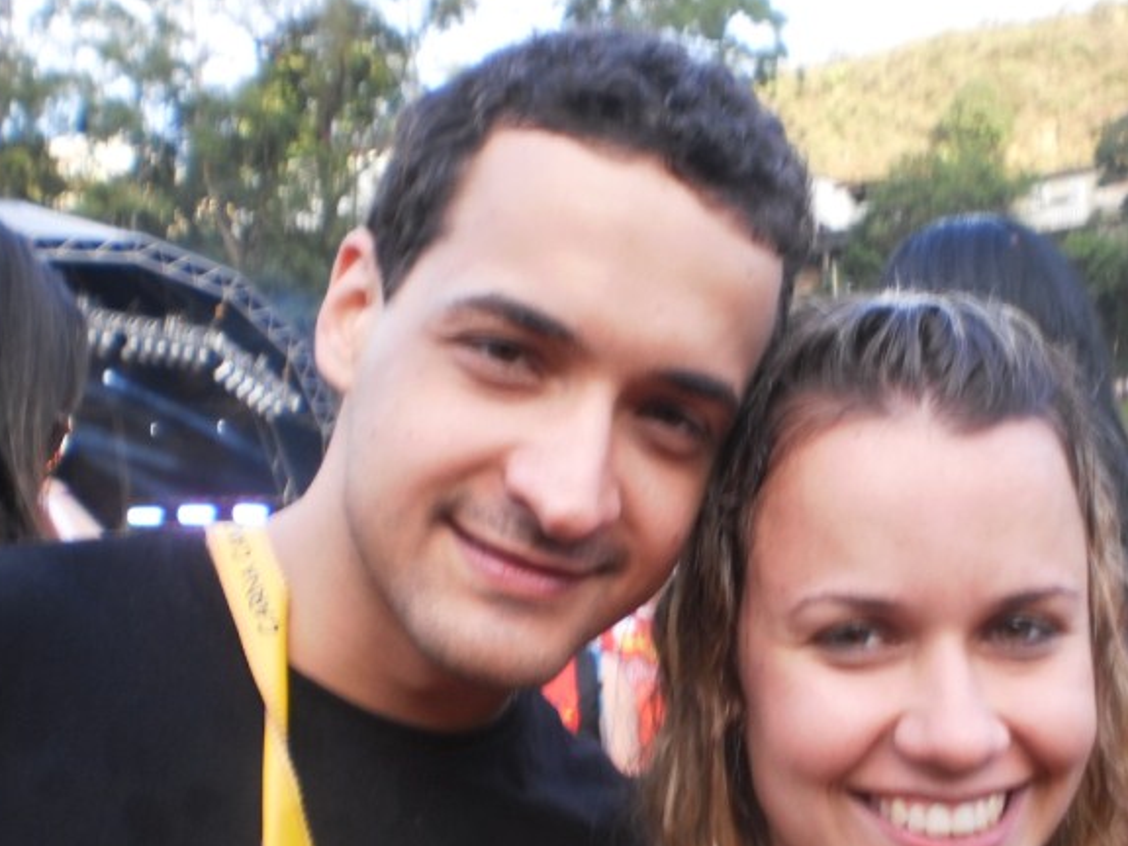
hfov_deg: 38.1
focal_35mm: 50
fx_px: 1629
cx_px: 660
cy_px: 499
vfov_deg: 29.1
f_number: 3.1
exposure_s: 1/40
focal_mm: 6.3
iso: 100
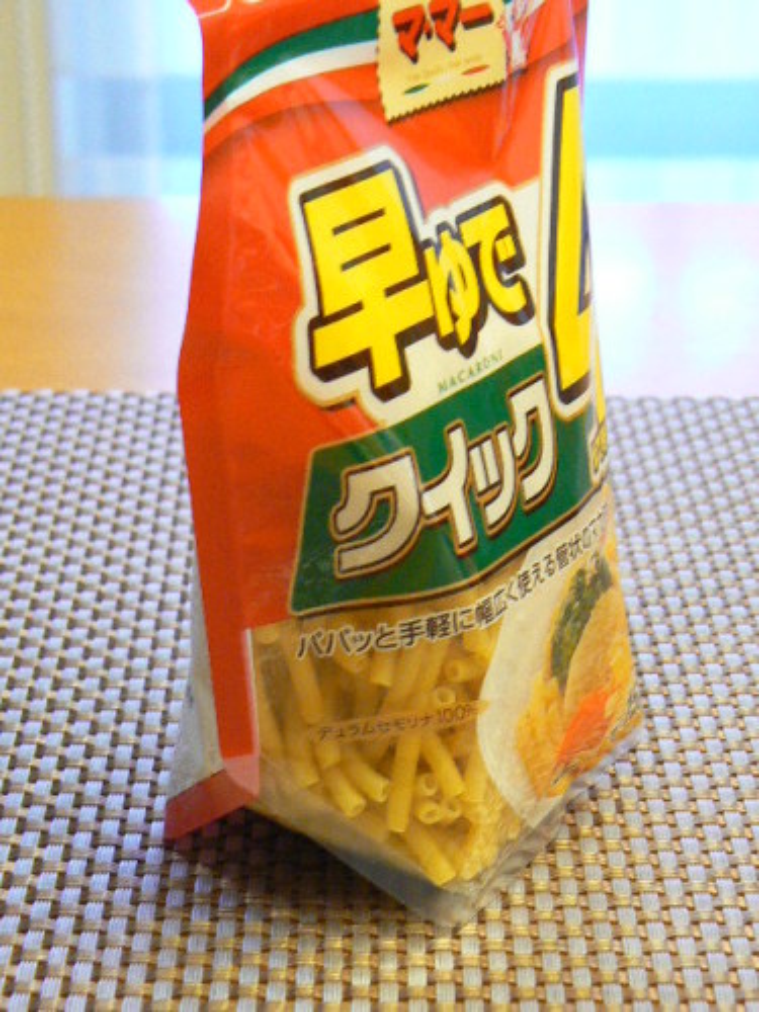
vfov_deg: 24.1
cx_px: 380
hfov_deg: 18.2
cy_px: 506
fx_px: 2368
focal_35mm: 81
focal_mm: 9.9
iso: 200
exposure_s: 1/13
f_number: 3.2
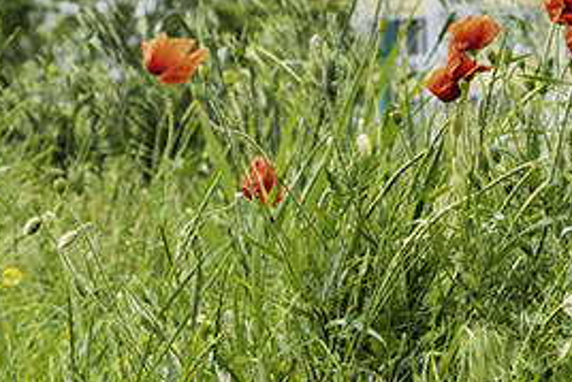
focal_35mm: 365
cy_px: 140
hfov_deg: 5.6
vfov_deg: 3.8
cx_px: 781
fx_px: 5802
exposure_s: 1/400
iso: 320
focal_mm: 70
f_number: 9
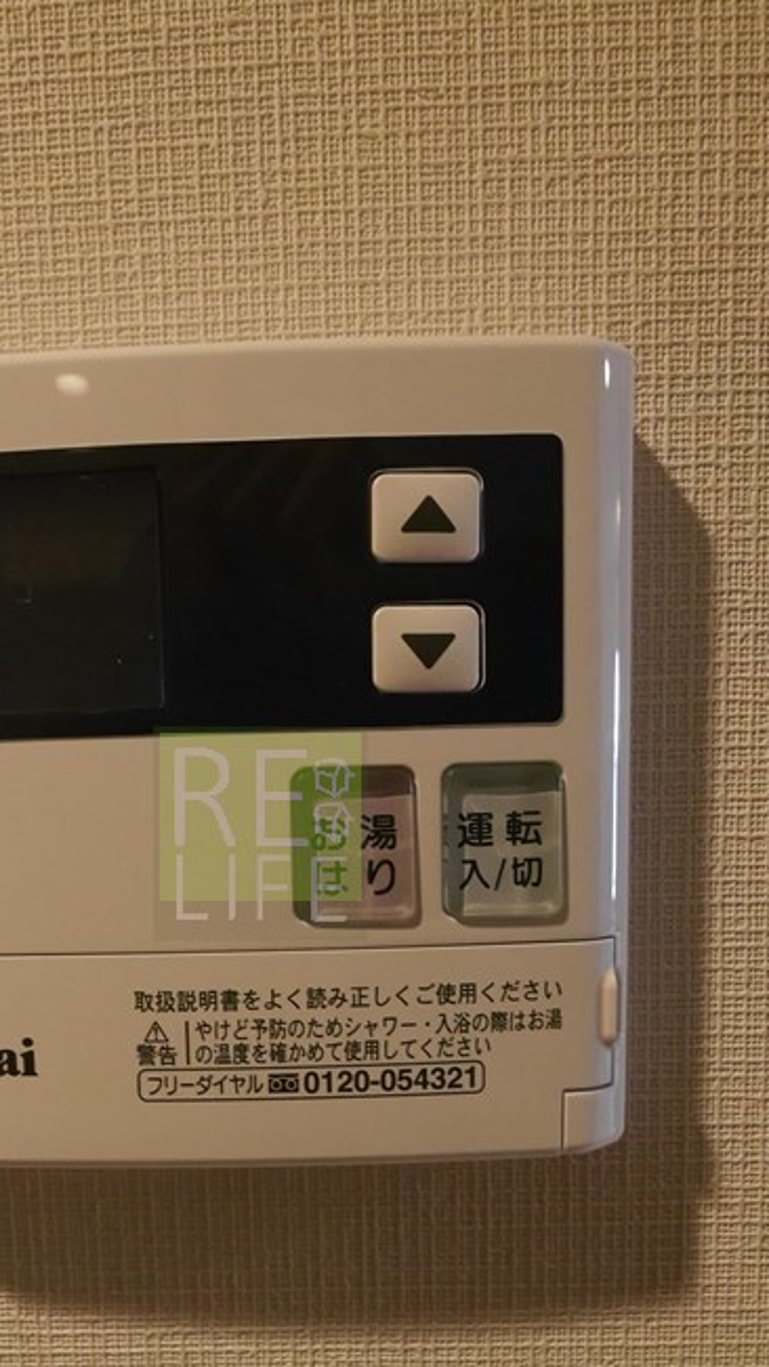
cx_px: 261
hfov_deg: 47.0
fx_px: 870
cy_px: 834
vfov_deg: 75.3
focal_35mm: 24
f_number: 4
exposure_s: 1/60
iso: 1600
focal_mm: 7
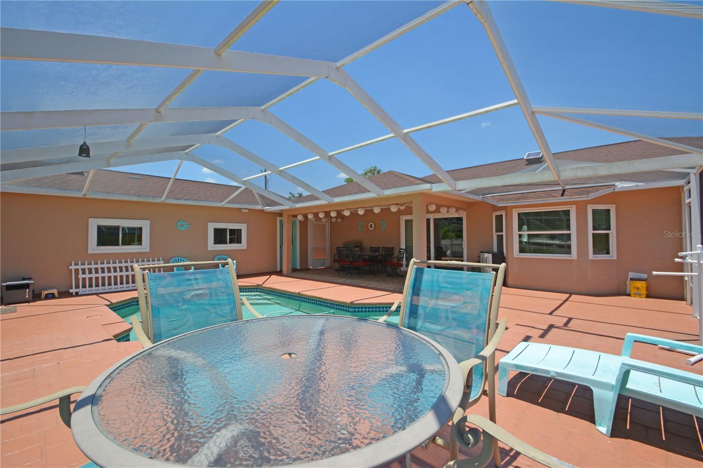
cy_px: 234
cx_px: 352
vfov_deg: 77.3
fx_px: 293
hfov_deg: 100.4
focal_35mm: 15
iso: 160
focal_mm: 10
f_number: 13
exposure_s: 1/80
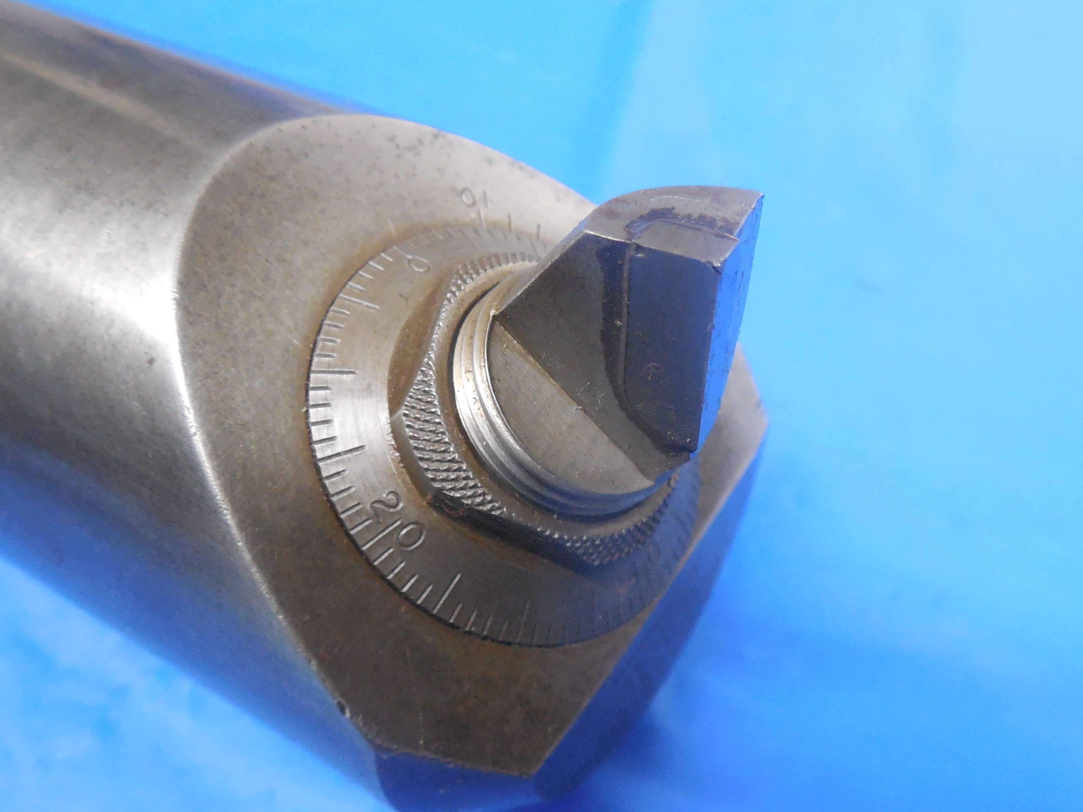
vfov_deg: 44.1
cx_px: 558
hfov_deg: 56.8
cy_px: 447
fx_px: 1001
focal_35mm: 32
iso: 800
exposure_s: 1/25
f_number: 3.3
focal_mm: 4.5
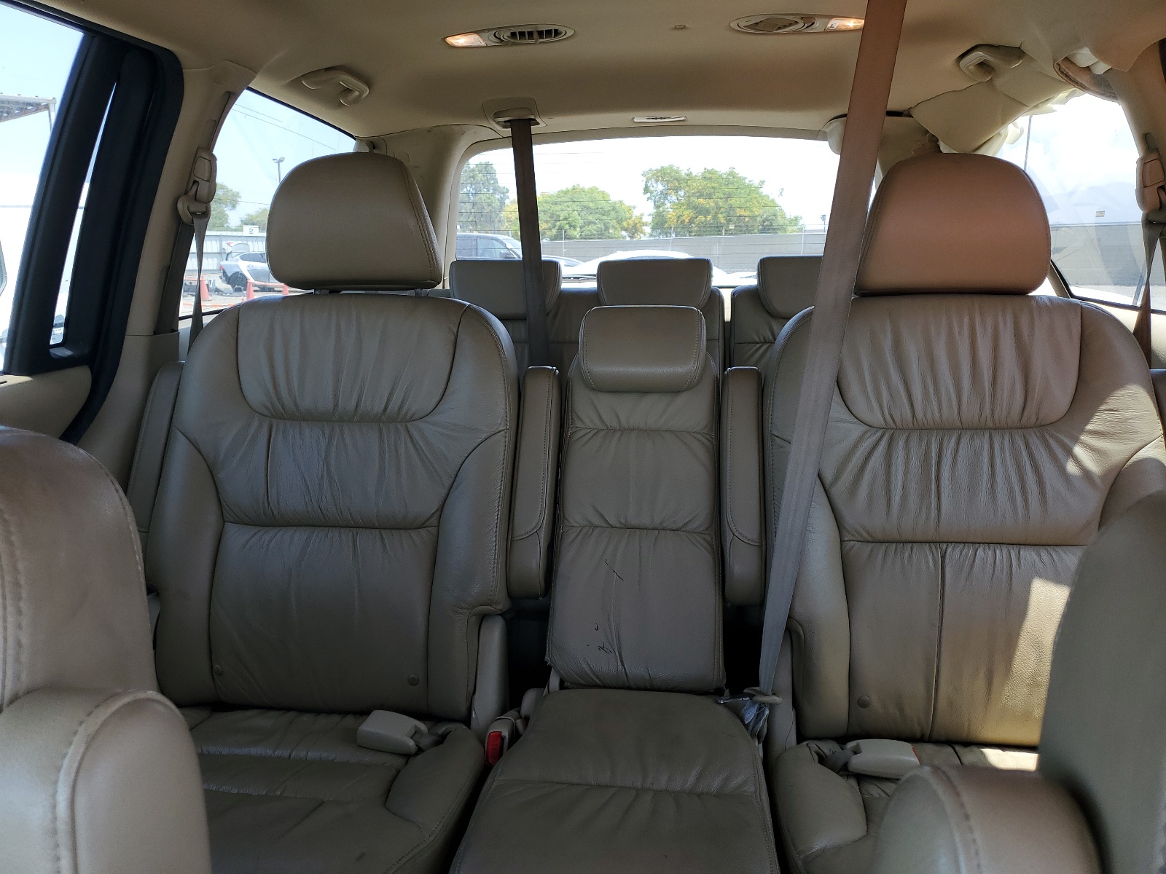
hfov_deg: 67.3
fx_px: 876
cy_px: 437
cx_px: 583
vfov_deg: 53.1
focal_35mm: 26
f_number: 1.5
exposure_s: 1/182
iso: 50
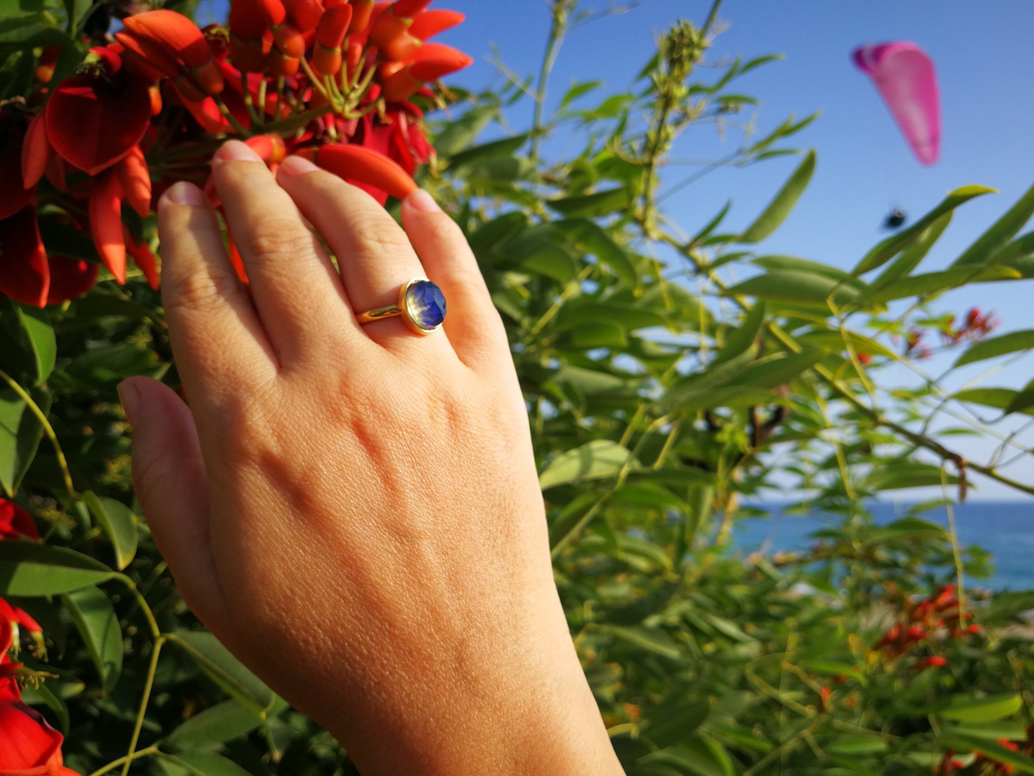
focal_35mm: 27
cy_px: 388
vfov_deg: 51.4
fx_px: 807
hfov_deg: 65.3
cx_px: 517
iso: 50
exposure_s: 1/1264
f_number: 1.8
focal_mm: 3.95
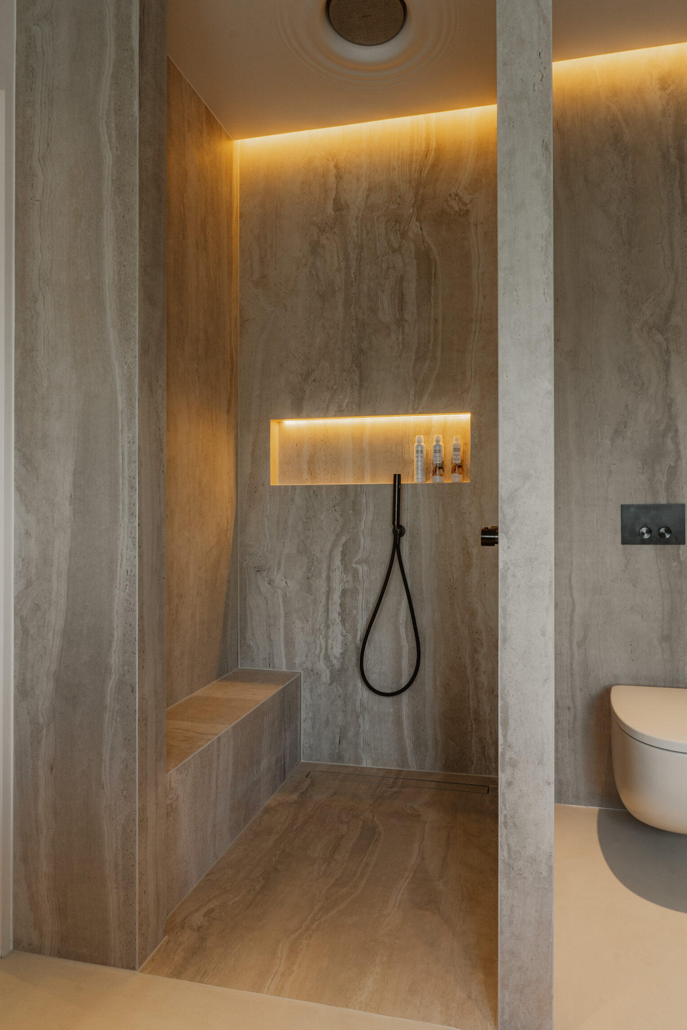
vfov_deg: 83.9
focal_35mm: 20
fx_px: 572
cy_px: 480
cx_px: 333
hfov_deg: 61.9
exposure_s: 1/6
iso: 320
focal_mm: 18
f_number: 11
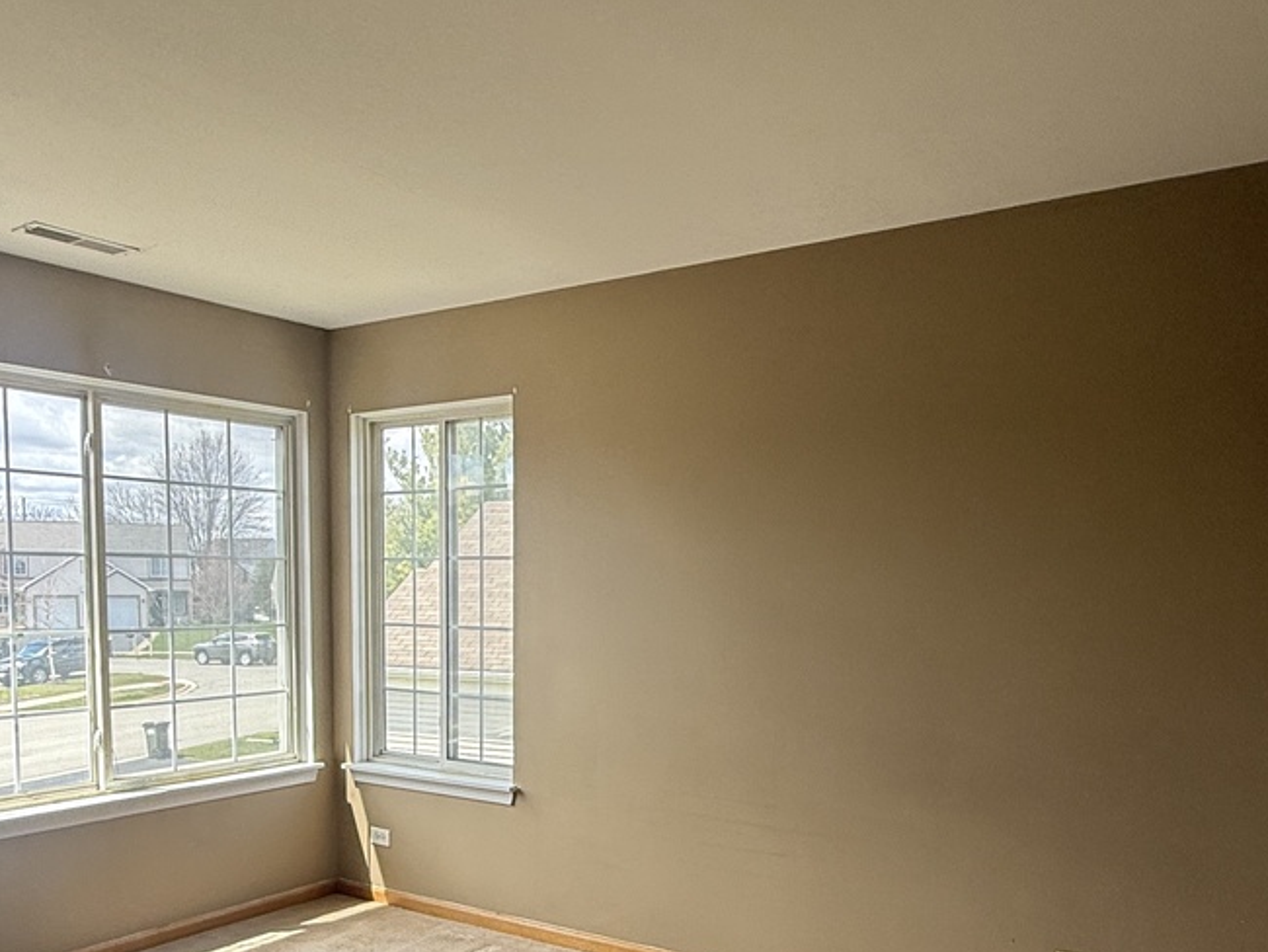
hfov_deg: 58.3
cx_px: 624
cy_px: 675
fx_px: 1136
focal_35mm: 31
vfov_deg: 44.4
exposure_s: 1/232
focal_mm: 2.22
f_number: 2.2
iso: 50
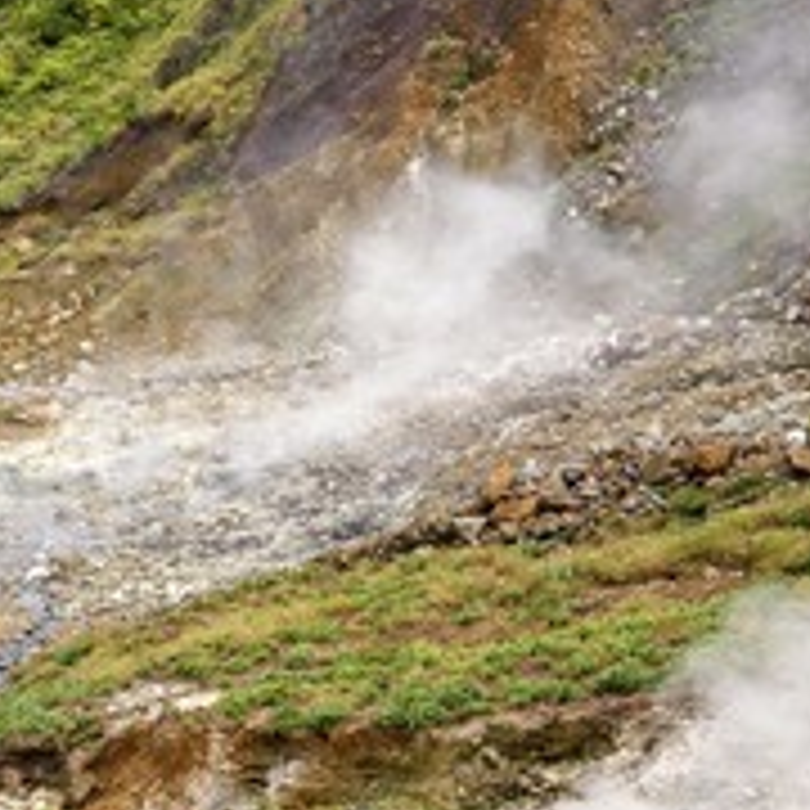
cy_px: 500
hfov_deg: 12.5
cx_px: 531
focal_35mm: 139
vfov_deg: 12.6
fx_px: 3680
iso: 200
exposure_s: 1/200
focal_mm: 70
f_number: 9
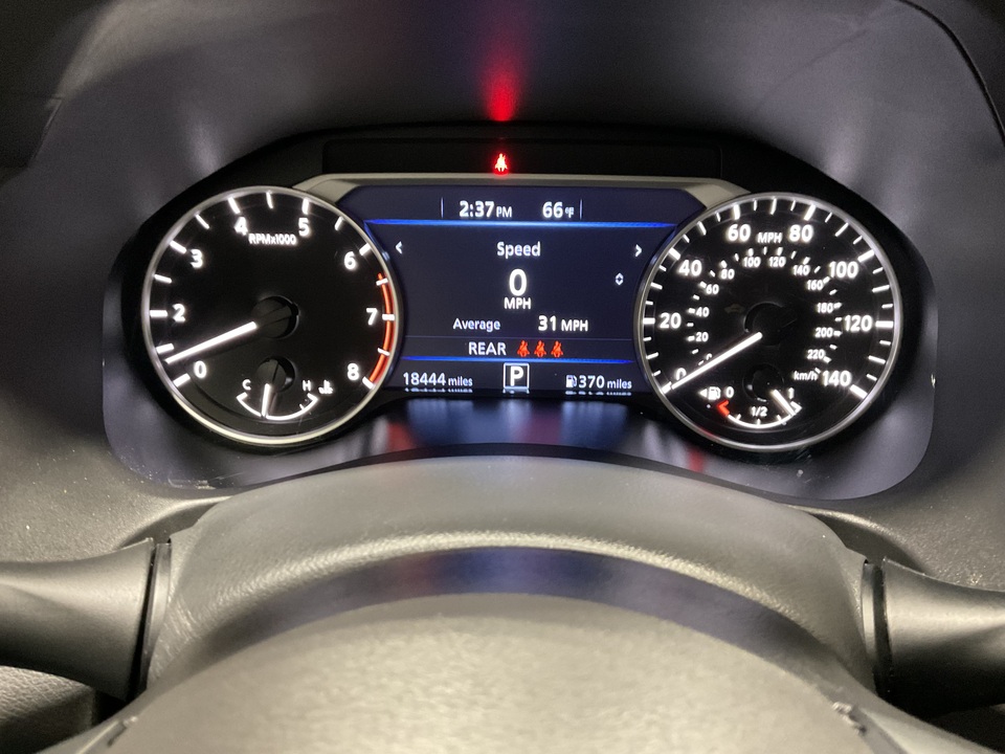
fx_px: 842
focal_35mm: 29
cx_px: 502
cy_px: 377
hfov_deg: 61.7
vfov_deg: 48.2
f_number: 1.8
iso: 320
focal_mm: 3
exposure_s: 1/25
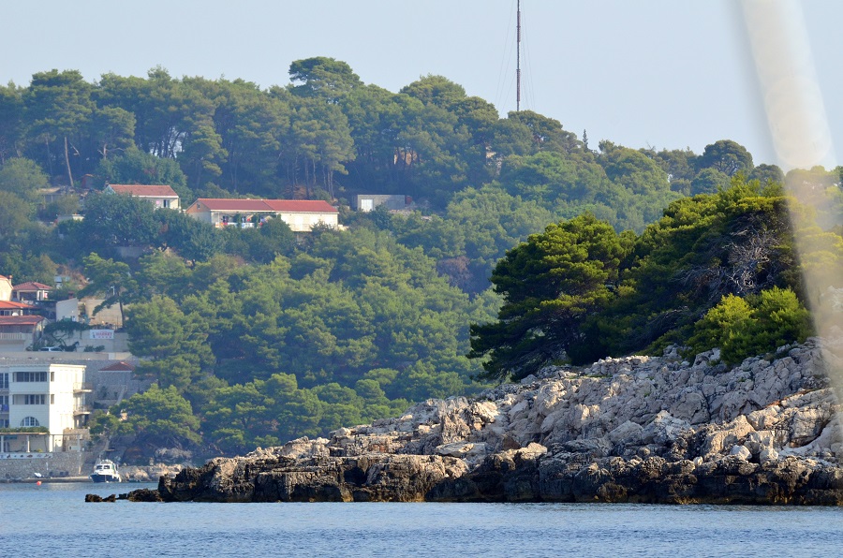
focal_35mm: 315
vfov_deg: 4.3
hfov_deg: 6.6
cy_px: 279
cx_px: 422
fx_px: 7361
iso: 640
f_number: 9
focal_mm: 210
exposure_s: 1/1000
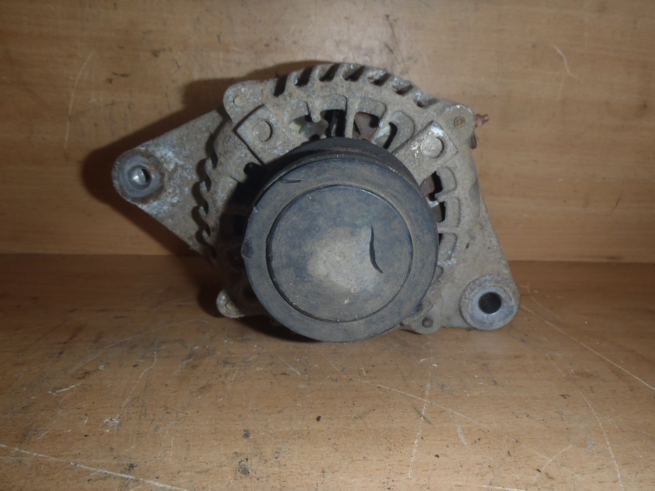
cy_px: 246
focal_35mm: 28
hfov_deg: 63.4
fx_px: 530
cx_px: 328
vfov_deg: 49.7
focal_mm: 5
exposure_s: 1/30
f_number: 3.9
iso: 100
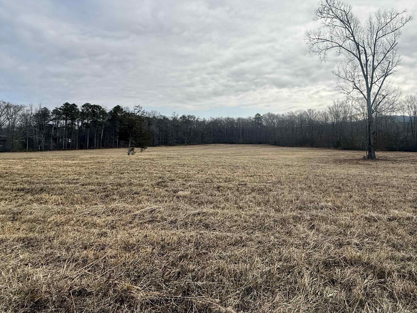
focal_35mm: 21
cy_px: 121
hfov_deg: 76.7
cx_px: 274
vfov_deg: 62.7
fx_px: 253
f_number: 2.2
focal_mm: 2.22
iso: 50
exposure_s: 1/2024
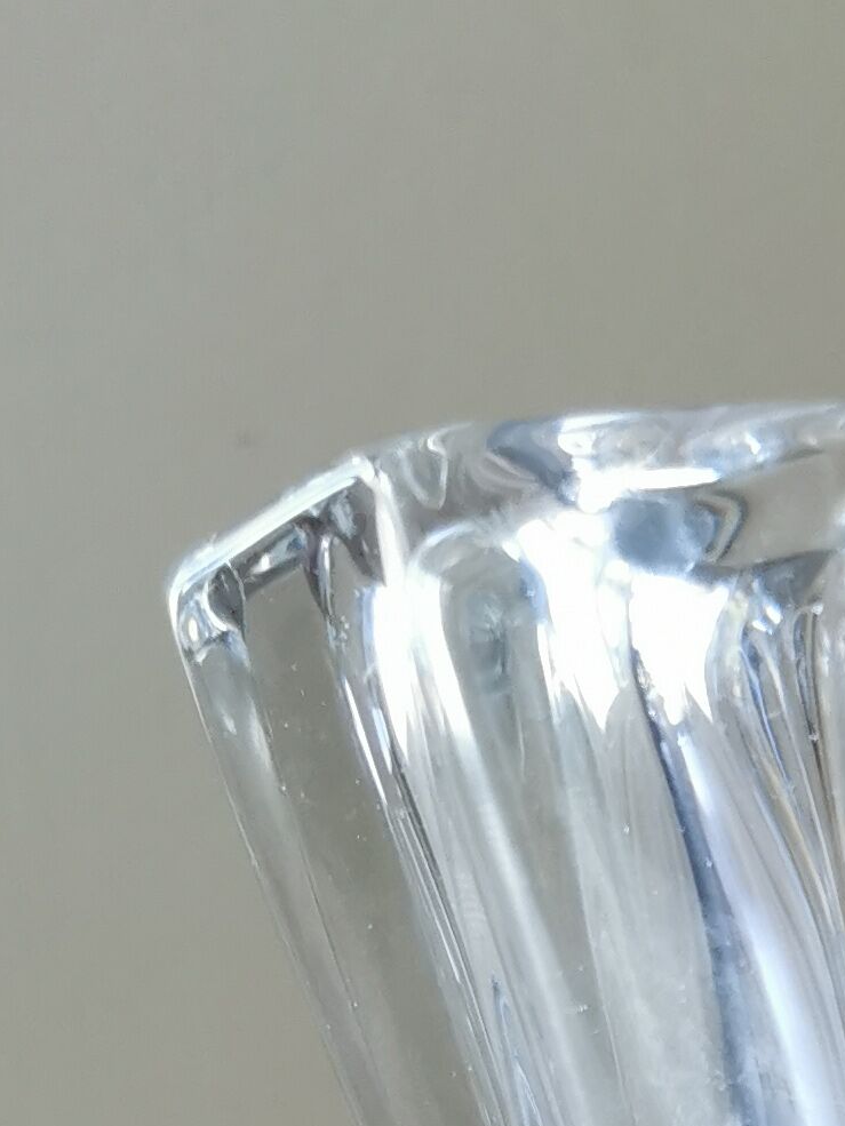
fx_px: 3254
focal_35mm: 100
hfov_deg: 13.9
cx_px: 1270
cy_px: 1994
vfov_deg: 16.6
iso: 160
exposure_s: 1/100
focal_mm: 5.56
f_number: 1.6
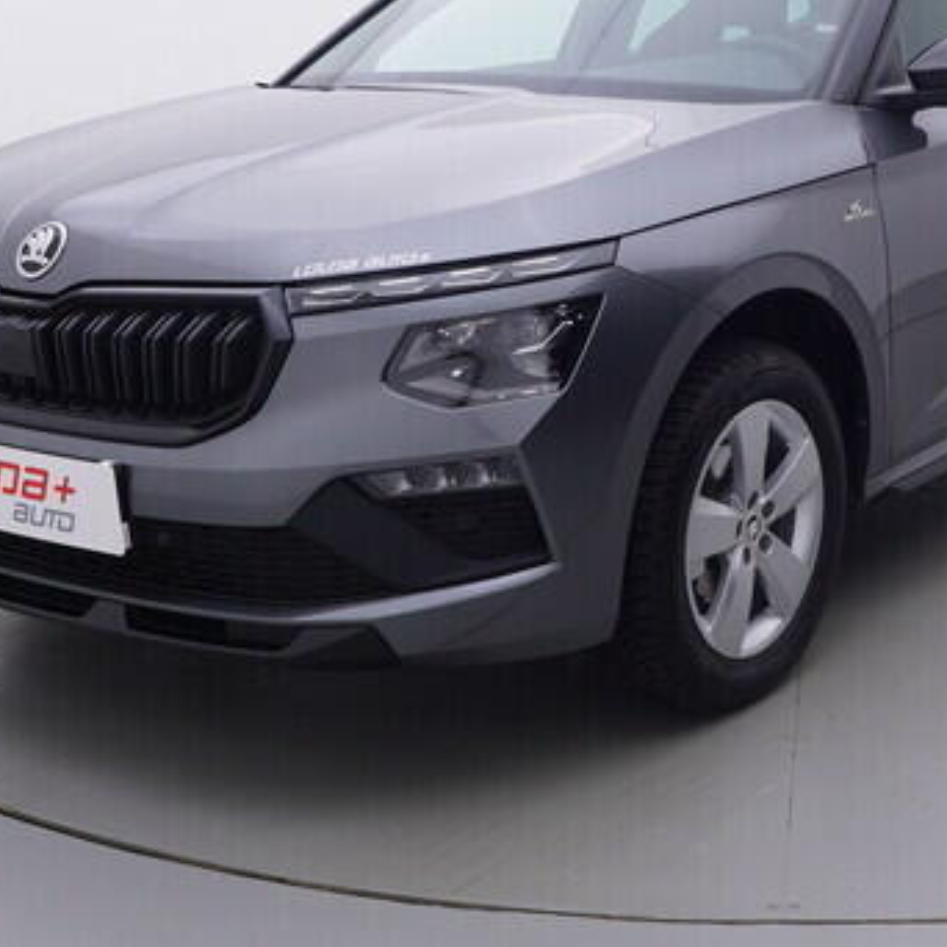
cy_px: 216
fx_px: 1773
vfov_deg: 29.4
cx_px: 800
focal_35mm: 57
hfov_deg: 29.0
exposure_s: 1/80
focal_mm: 15
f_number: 5
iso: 200
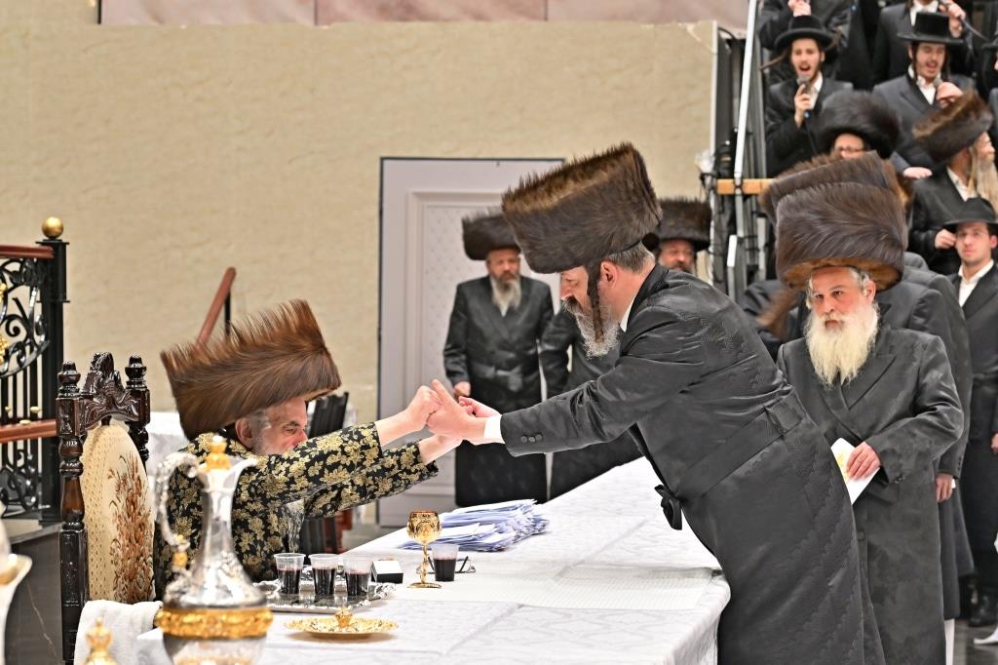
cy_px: 332
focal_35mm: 96
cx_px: 499
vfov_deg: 14.2
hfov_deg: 21.2
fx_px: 2660
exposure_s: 1/250
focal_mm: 64
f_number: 4
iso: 500
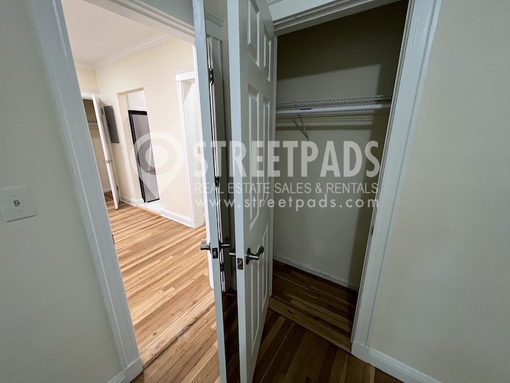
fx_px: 192
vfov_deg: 89.9
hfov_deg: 106.2
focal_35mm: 13
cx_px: 255
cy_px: 192
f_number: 1.8
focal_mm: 1.57
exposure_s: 1/60
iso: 250
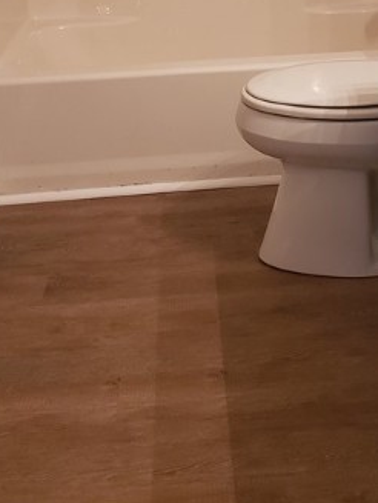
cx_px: 252
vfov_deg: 30.0
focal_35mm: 61
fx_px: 886
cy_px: 28
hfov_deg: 24.0
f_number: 2.4
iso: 250
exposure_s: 1/30
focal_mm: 4.3
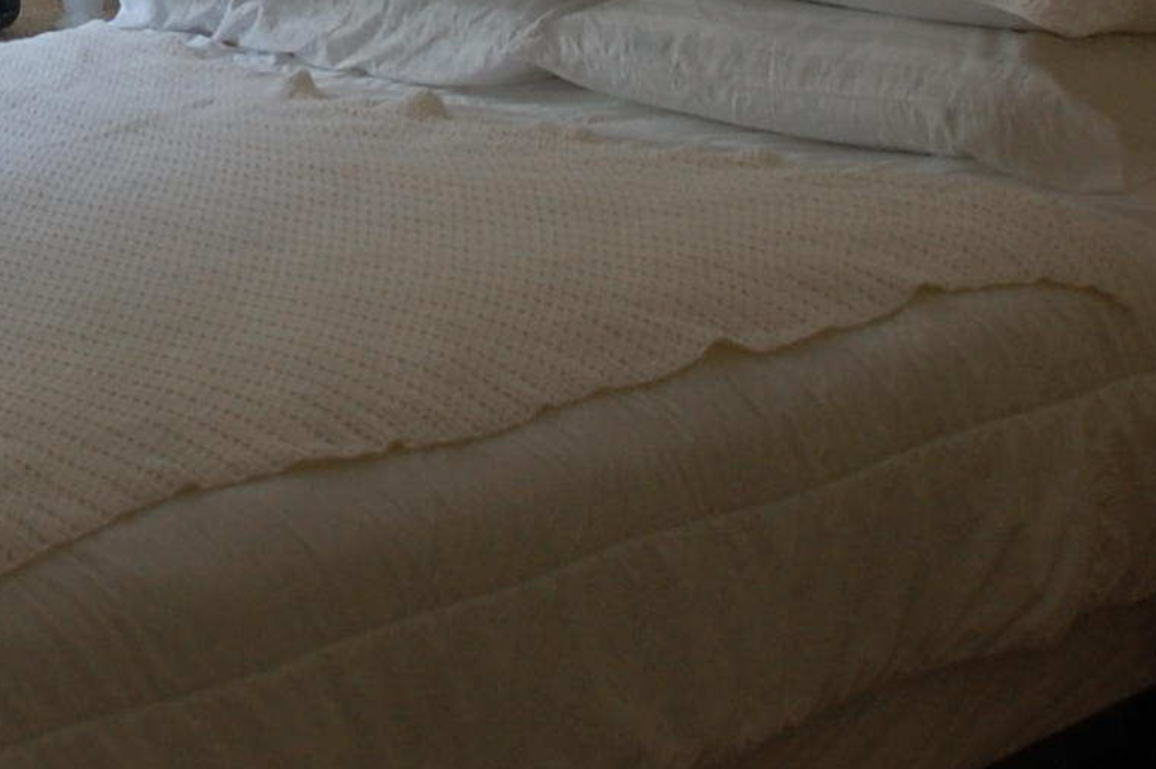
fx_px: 3401
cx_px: 20
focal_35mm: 106
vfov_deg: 12.7
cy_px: -80
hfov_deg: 18.8
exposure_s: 1/80
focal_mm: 18
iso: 400
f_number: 4.5
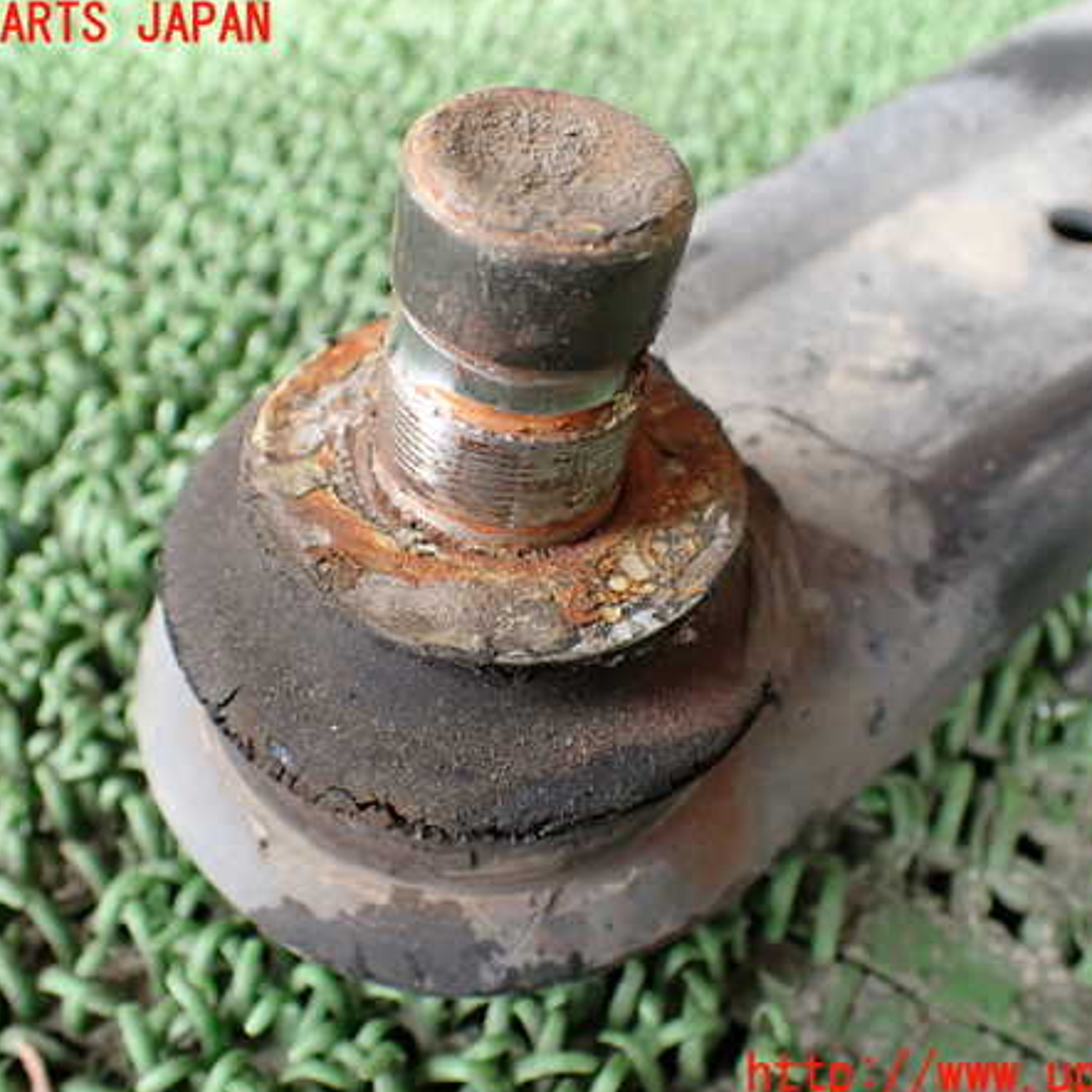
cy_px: 551
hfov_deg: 46.0
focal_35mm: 36
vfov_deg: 46.0
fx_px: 1285
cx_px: 563
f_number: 2.3
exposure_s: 1/125
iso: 250
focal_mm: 5.4
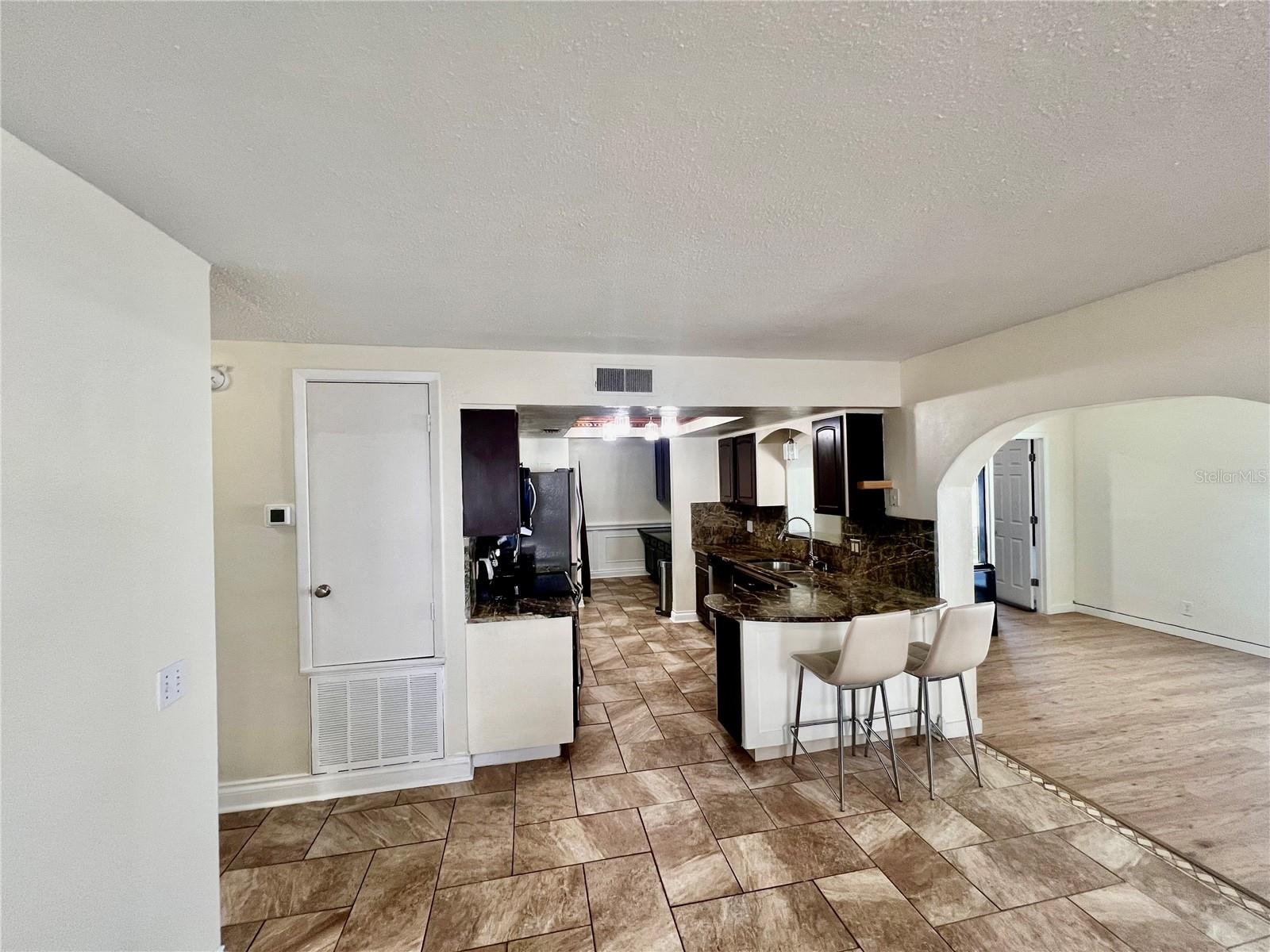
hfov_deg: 106.2
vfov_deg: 89.9
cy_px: 476
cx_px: 635
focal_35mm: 13
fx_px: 477
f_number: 1.8
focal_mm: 1.57
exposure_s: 1/60
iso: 160
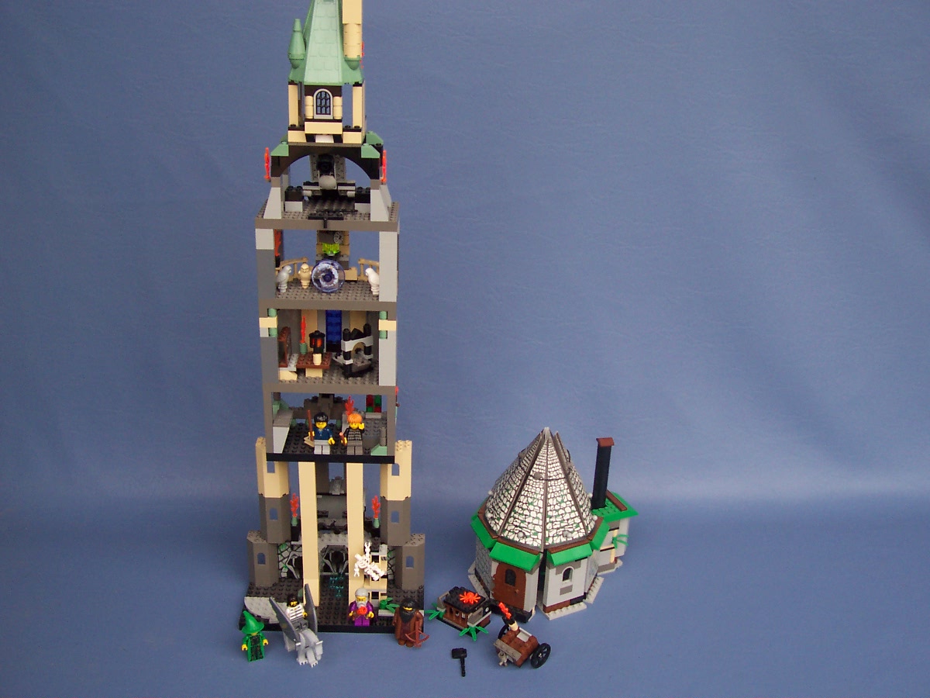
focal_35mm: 37
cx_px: 465
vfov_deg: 38.7
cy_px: 349
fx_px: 994
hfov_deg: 50.1
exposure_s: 1/125
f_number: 2.8
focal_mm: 5.6
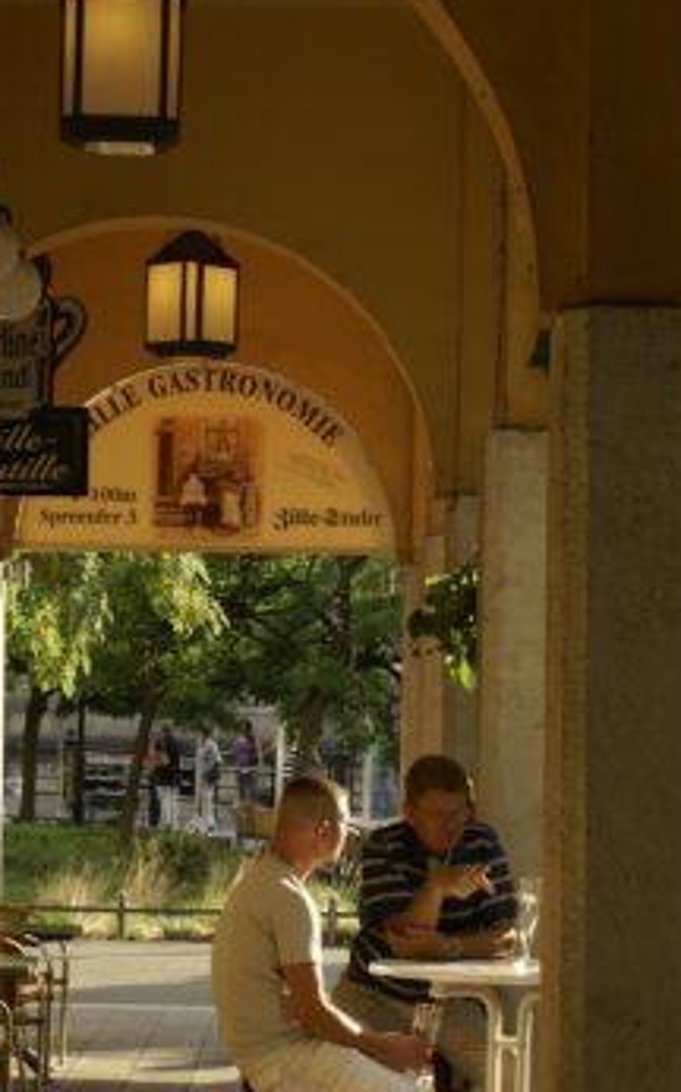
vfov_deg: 22.4
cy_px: 574
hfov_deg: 14.0
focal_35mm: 93
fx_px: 2761
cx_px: 189
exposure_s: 1/80
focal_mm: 35
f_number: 7.1
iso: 100
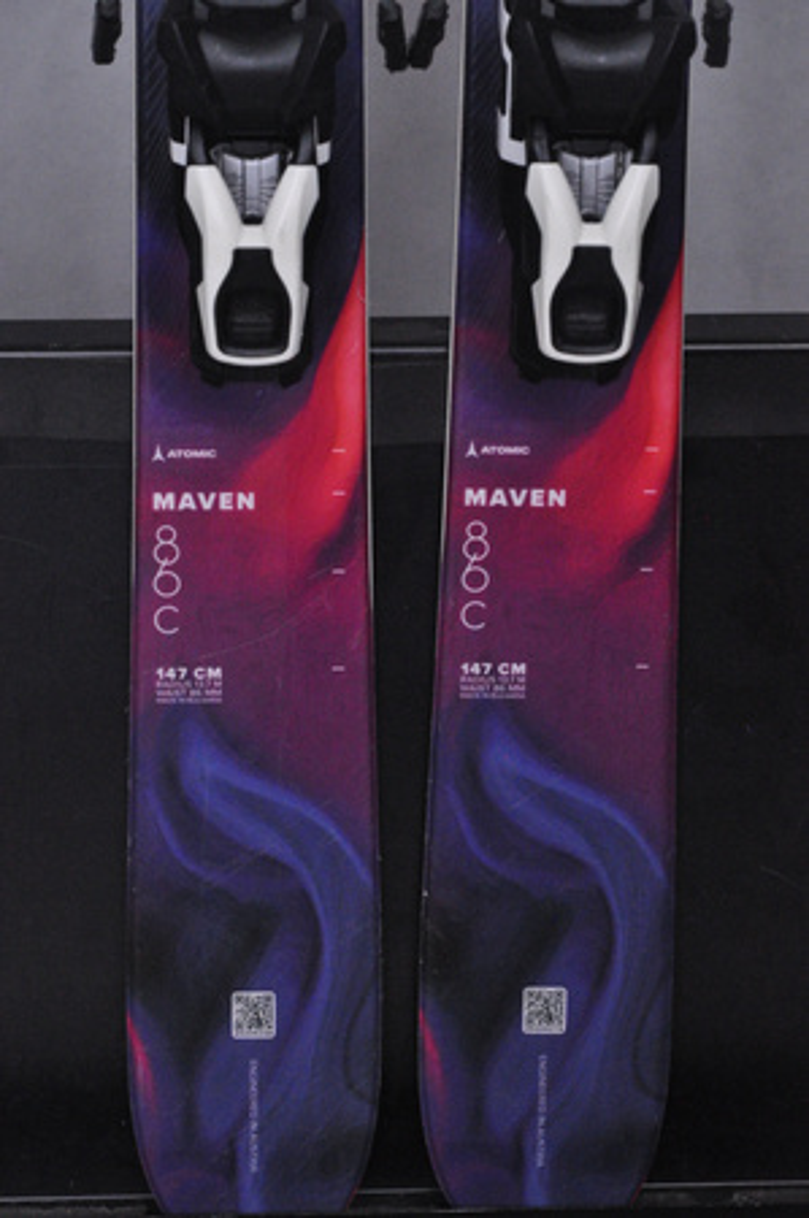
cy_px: 609
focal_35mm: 128
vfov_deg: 16.1
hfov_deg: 10.7
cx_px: 404
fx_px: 4307
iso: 3200
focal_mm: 85
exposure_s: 1/125
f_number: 9.5
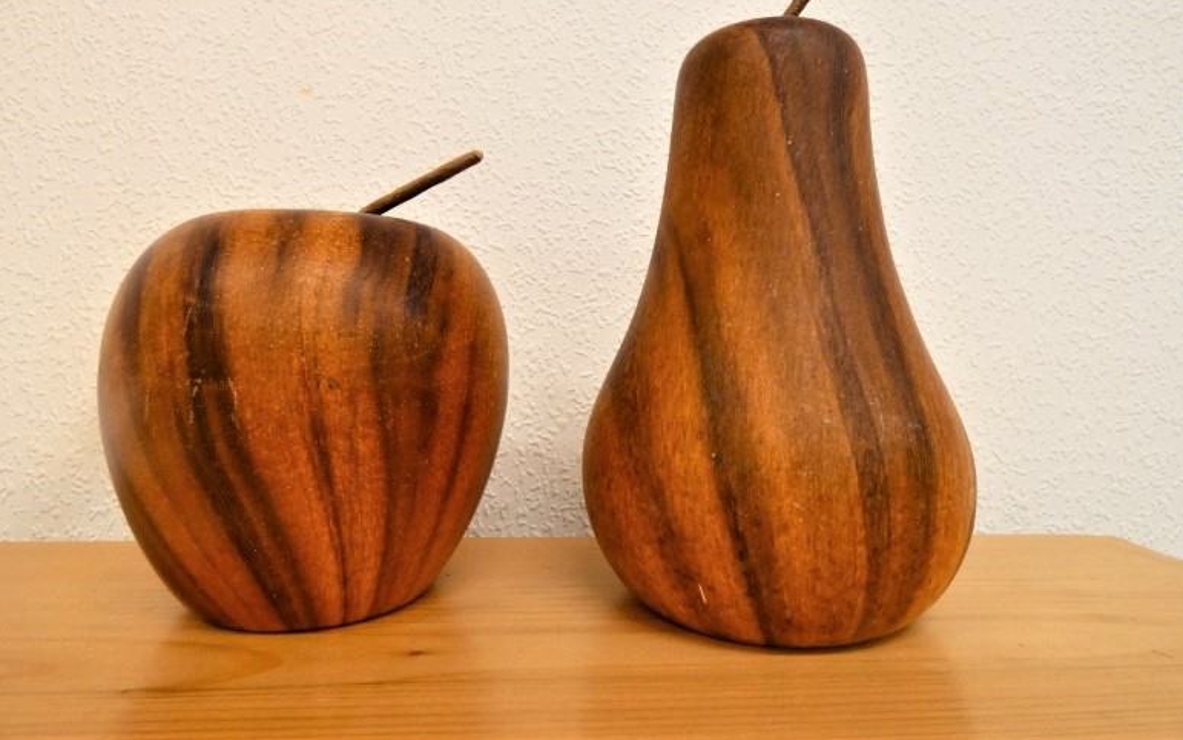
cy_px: 298
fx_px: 709
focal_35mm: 22
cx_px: 588
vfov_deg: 54.7
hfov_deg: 79.6
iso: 160
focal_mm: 3.6
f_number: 2.8
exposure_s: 1/60
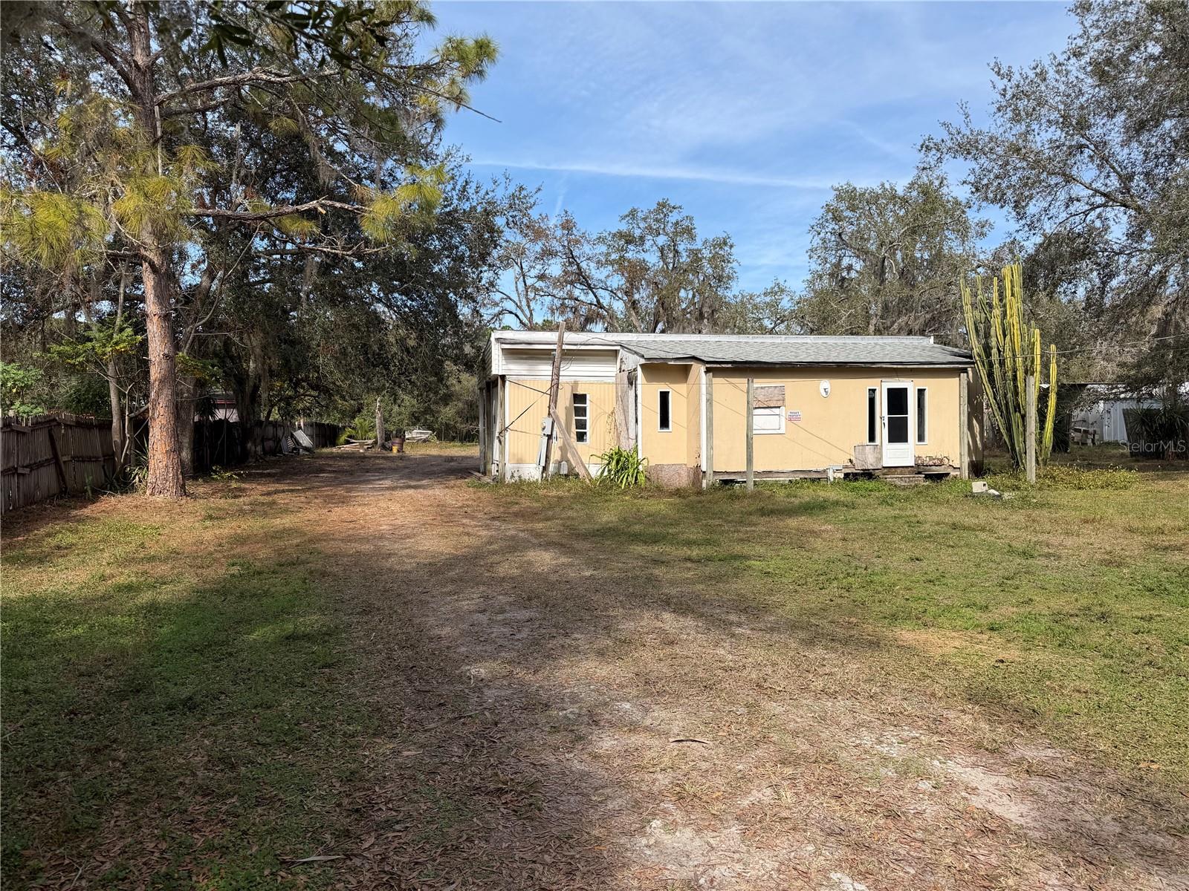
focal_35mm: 24
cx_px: 594
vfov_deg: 56.8
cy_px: 446
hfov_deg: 71.6
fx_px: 824
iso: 80
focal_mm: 6.76
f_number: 1.78
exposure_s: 1/3425
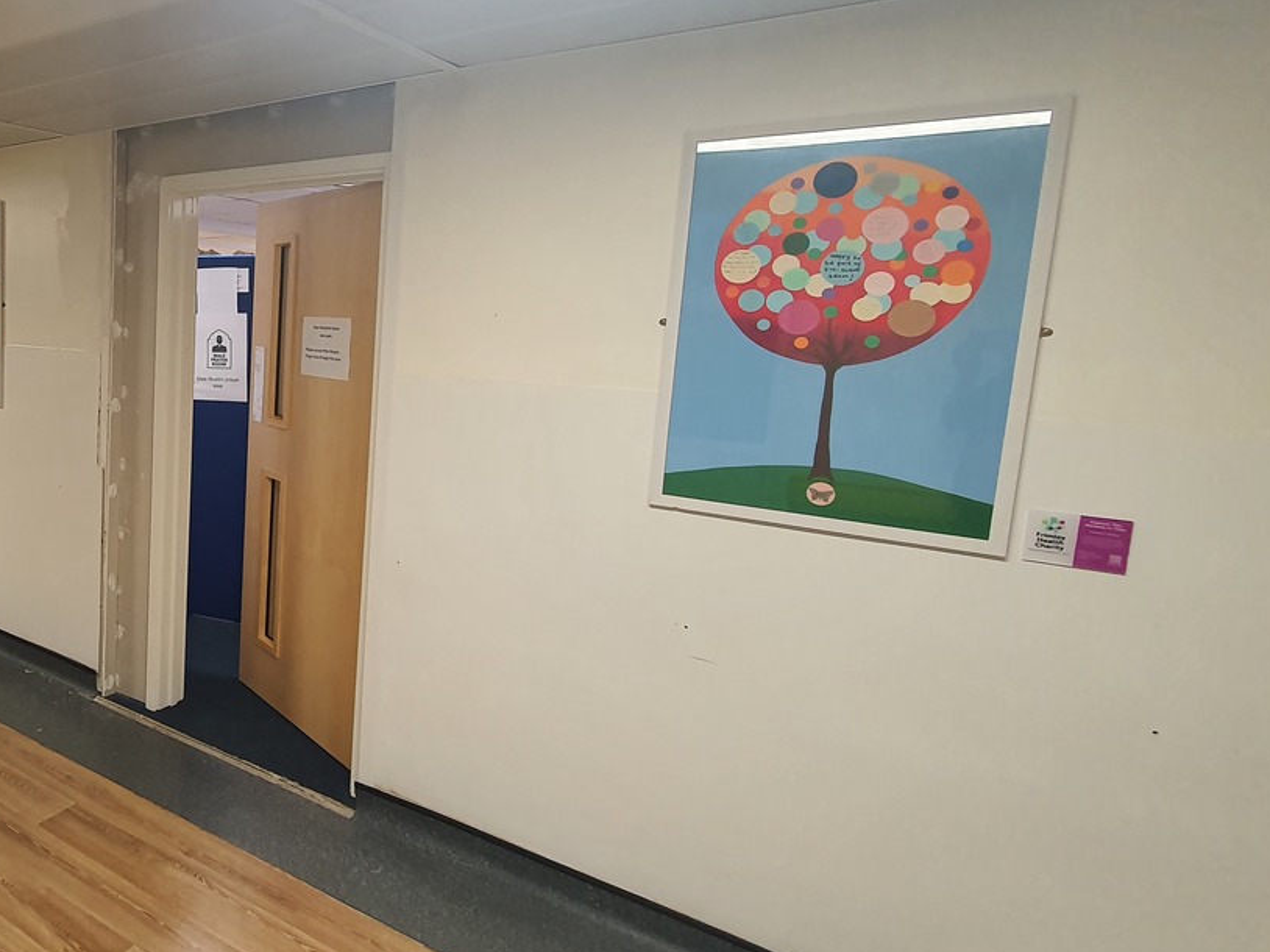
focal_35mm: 23
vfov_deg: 58.7
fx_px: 844
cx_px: 156
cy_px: 429
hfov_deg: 63.3
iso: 160
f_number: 2.2
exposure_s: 1/50
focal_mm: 1.8
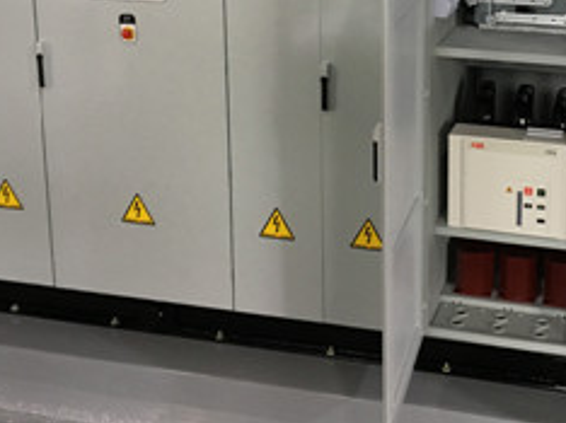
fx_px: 1013
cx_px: 418
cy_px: 25
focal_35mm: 62
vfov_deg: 22.9
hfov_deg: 30.7
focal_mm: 4.15
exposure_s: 1/33
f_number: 2.2
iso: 160
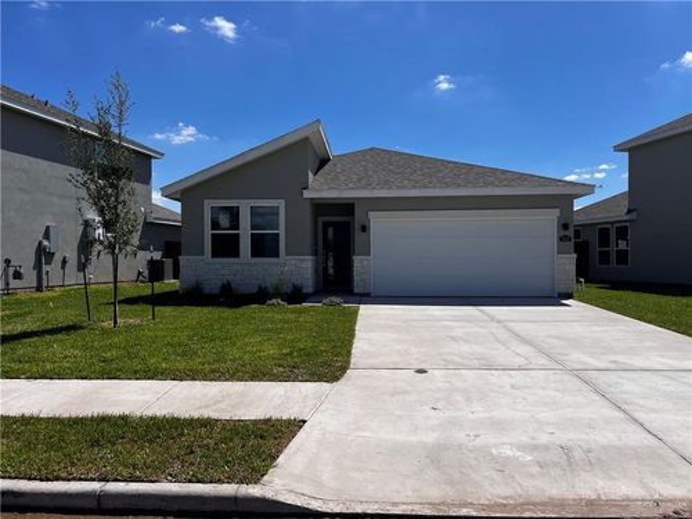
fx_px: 520
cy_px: 260
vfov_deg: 53.1
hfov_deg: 67.3
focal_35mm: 26
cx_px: 346
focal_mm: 5.7
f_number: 1.5
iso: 50
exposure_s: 1/8696
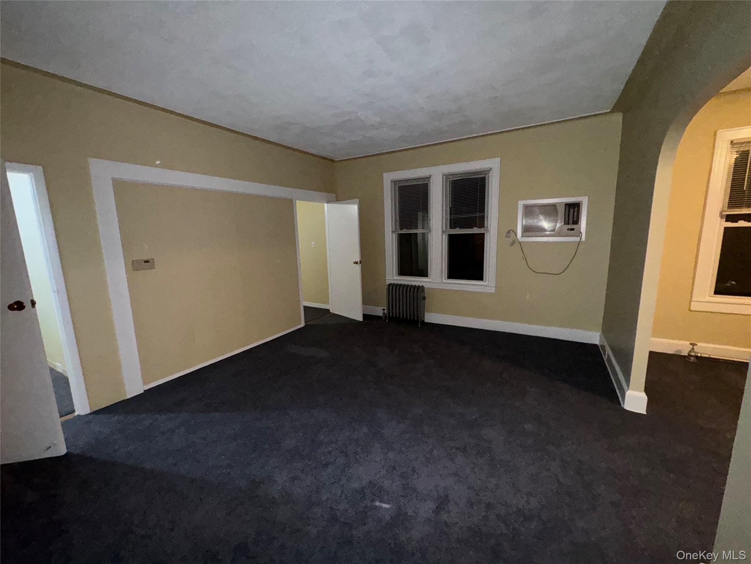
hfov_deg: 102.1
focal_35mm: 14
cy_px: 282
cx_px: 376
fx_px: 304
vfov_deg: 85.7
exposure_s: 1/30
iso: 400
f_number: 2.2
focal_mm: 2.22
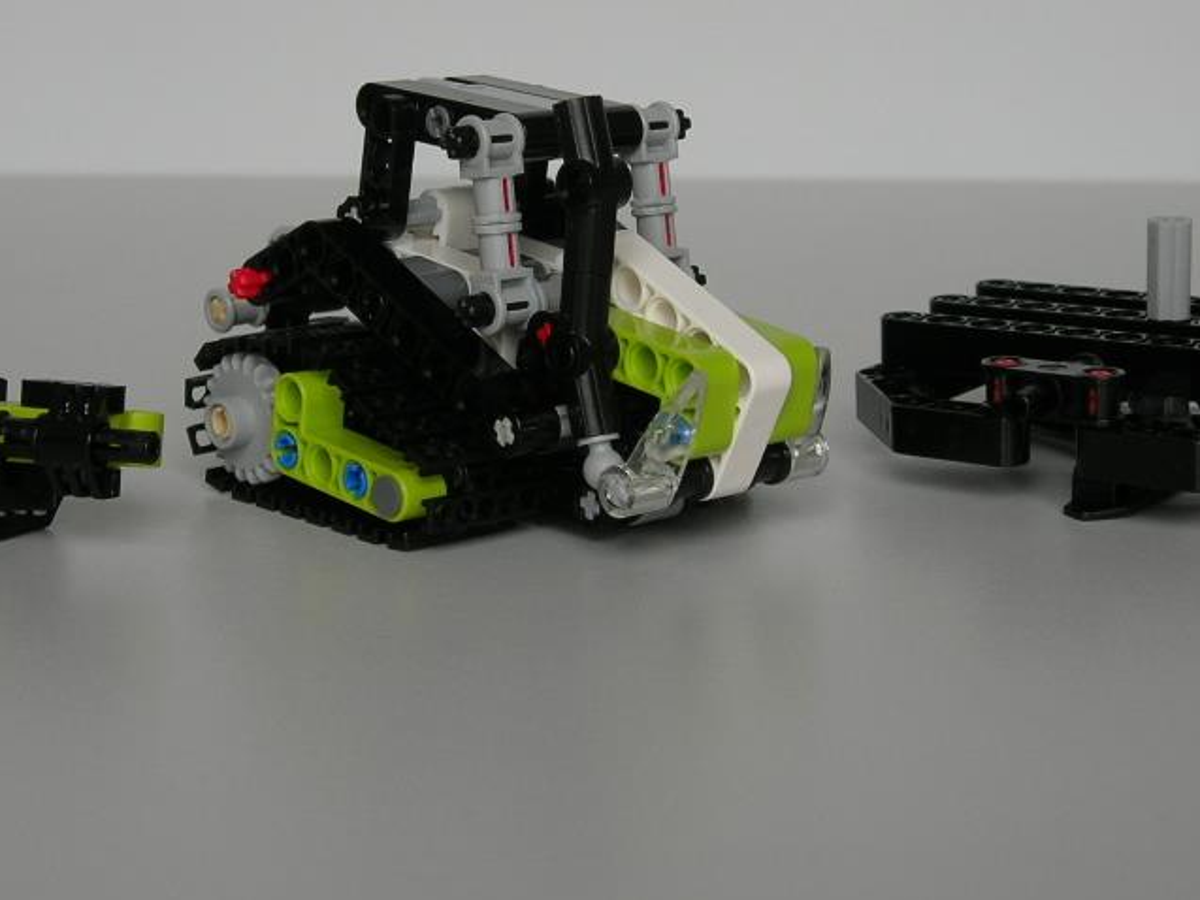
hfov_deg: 23.8
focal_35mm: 82
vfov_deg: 17.9
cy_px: 264
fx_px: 2843
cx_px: 558
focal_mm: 10.6
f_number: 3.2
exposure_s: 1/17.1
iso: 64
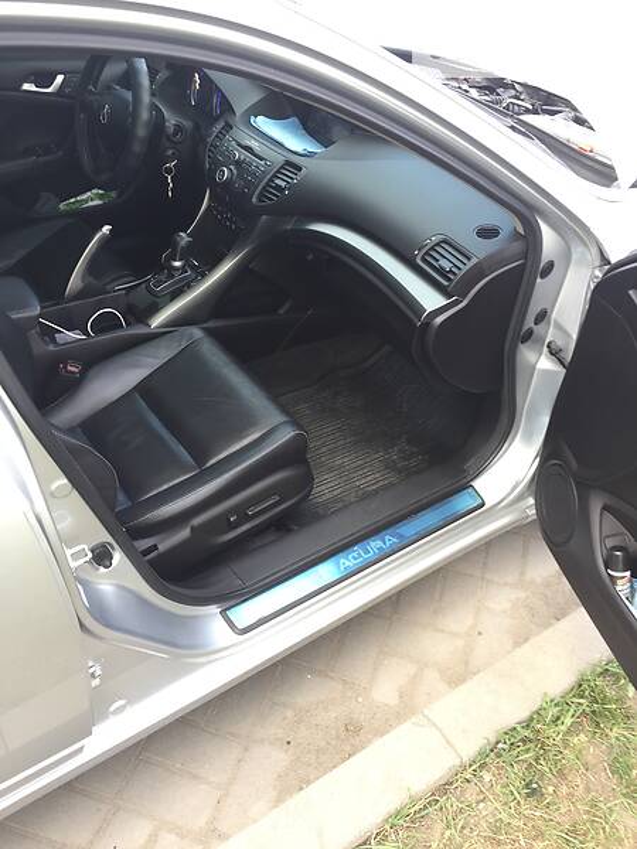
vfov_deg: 61.7
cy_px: 424
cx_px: 318
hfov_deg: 48.2
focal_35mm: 29
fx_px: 712
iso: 32
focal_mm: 4.2
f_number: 2.2
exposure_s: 1/50
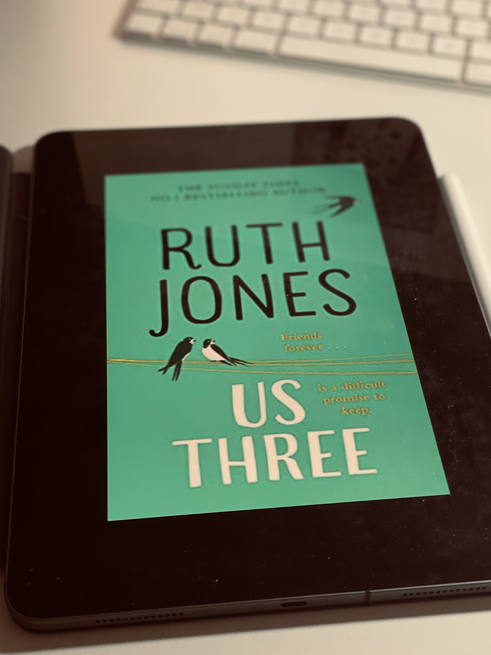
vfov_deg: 32.7
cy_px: 301
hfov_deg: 24.8
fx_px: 1116
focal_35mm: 59
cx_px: 274
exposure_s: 1/40
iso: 160
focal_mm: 6
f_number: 2
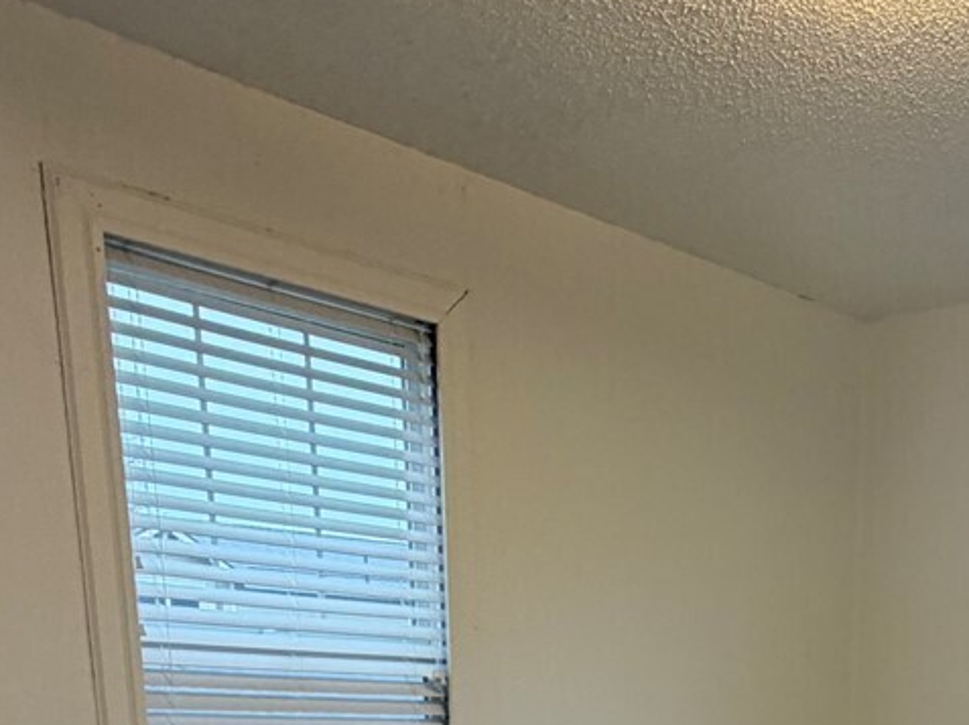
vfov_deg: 25.0
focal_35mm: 47
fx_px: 1315
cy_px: 1032
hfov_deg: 37.8
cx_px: 867
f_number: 2.2
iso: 200
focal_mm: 2.22
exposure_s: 1/60
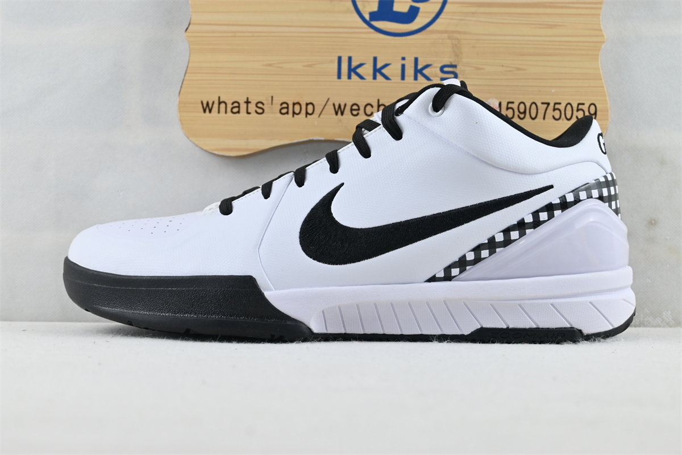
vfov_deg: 28.5
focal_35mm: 47
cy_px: 228
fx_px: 895
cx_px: 341
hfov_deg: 41.7
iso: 100
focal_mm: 31.5
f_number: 5
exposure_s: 1/50
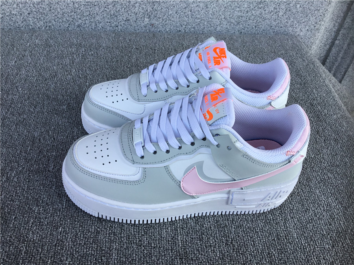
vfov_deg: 45.4
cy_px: 132
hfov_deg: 58.4
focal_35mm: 31
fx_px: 317
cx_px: 177
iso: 25
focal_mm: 3.3
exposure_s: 1/258
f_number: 2.4
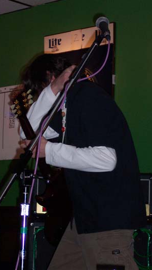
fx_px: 767
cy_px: 135
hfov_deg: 11.3
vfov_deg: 20.0
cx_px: 68
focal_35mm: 107
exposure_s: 1/90
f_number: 4.8
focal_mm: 21.3
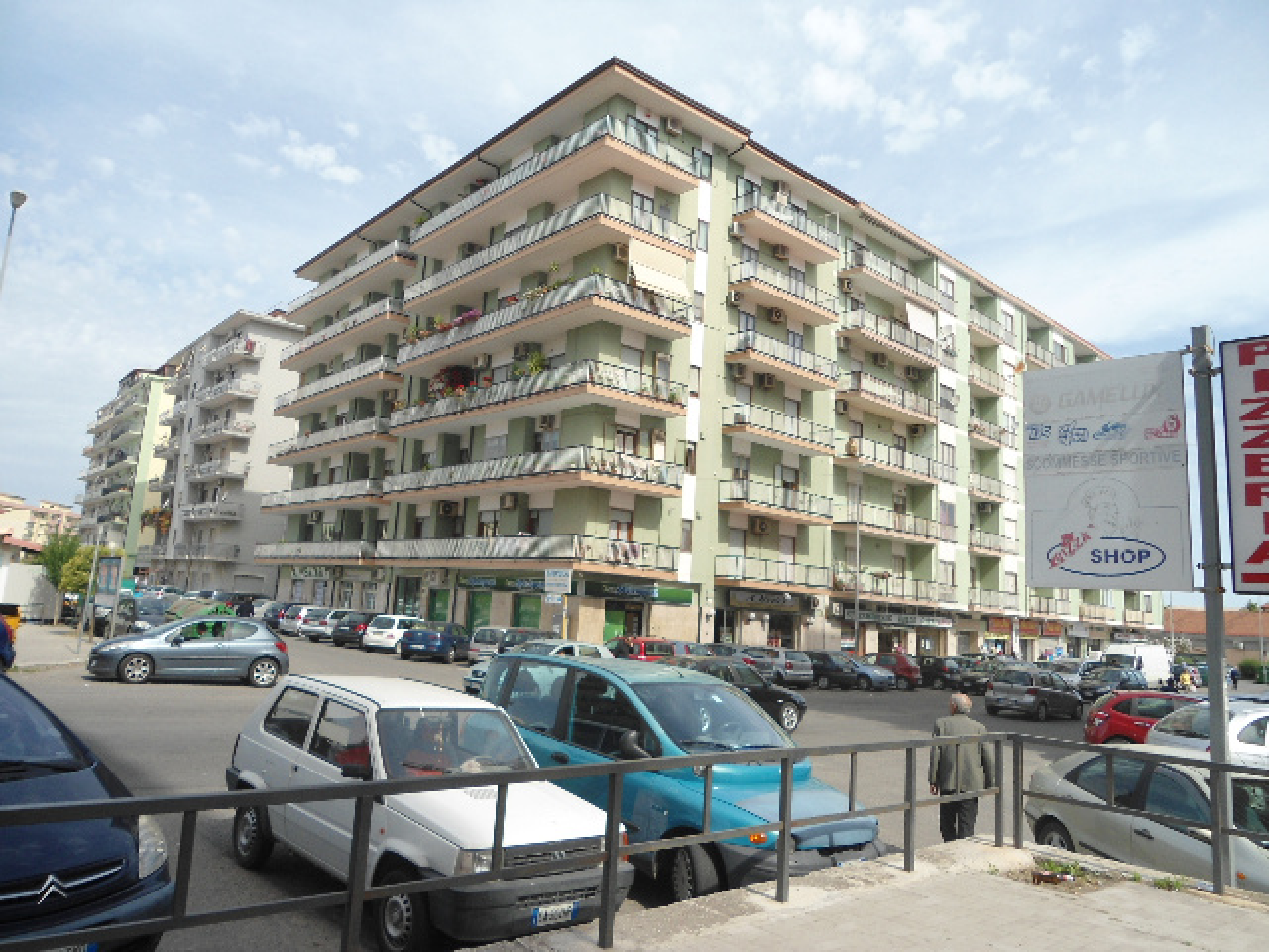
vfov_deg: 53.1
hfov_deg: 67.3
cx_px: 634
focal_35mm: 26
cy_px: 476
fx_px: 953
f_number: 2.8
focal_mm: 4.7
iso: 80
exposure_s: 1/800
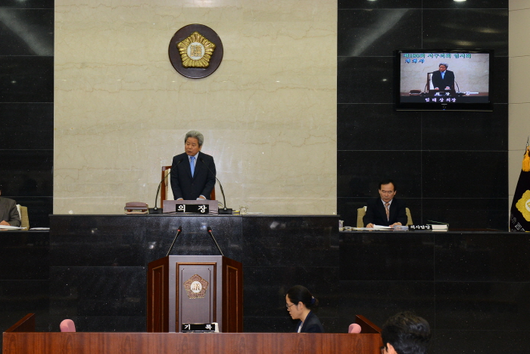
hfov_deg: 23.3
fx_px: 1281
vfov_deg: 15.7
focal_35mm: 87
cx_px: 193
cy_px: 143
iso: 1400
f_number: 7.1
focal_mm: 58
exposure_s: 1/60
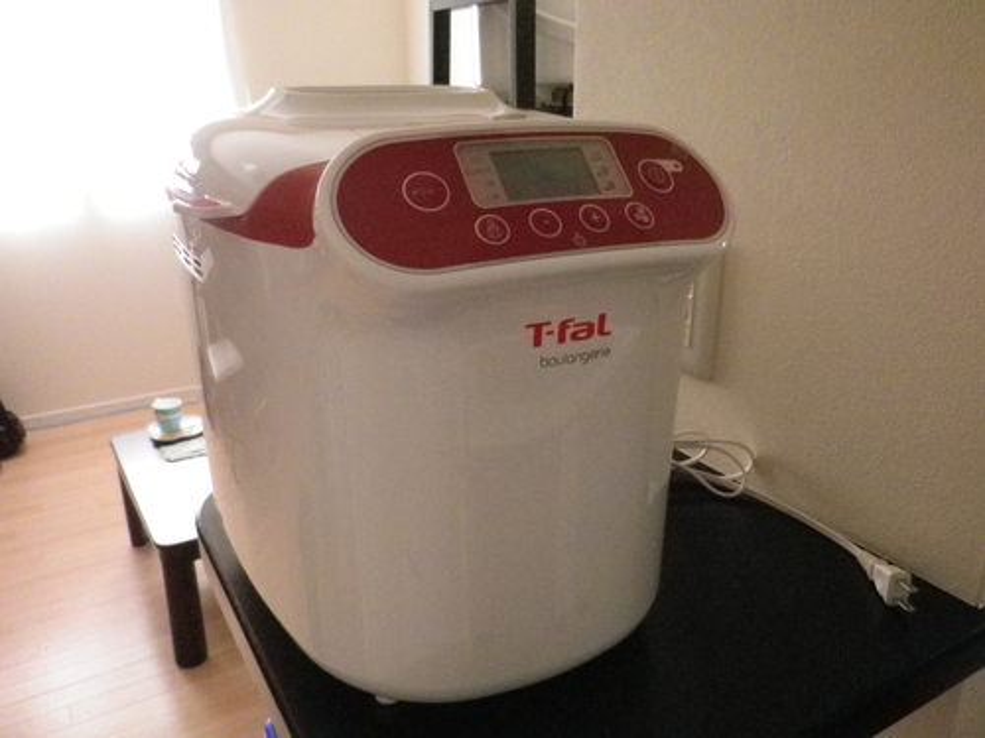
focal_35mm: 28
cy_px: 369
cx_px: 492
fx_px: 797
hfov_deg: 63.4
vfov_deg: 49.7
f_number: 3.2
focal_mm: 5
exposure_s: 1/10
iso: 800
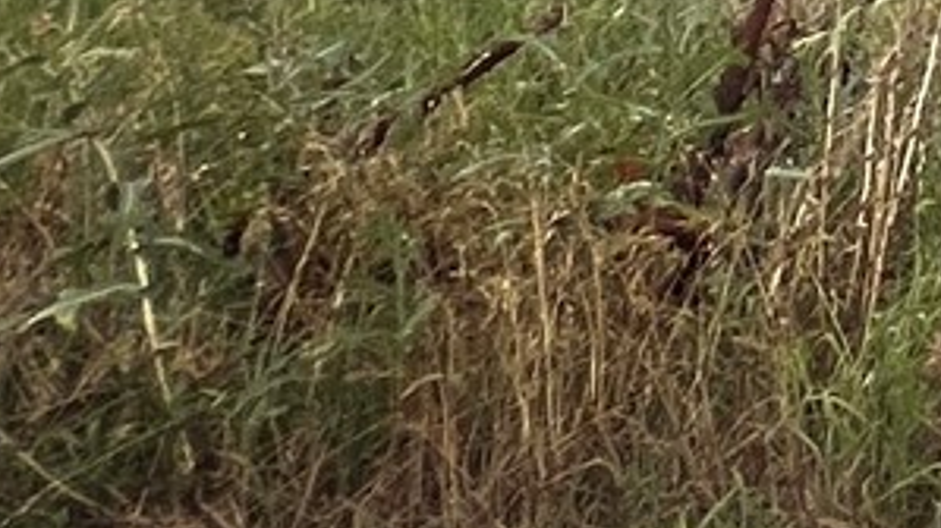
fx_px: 2270
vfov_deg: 9.8
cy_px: -1091
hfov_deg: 12.1
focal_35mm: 91
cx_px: 2719
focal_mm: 1.57
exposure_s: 1/1130
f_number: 1.8
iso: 32
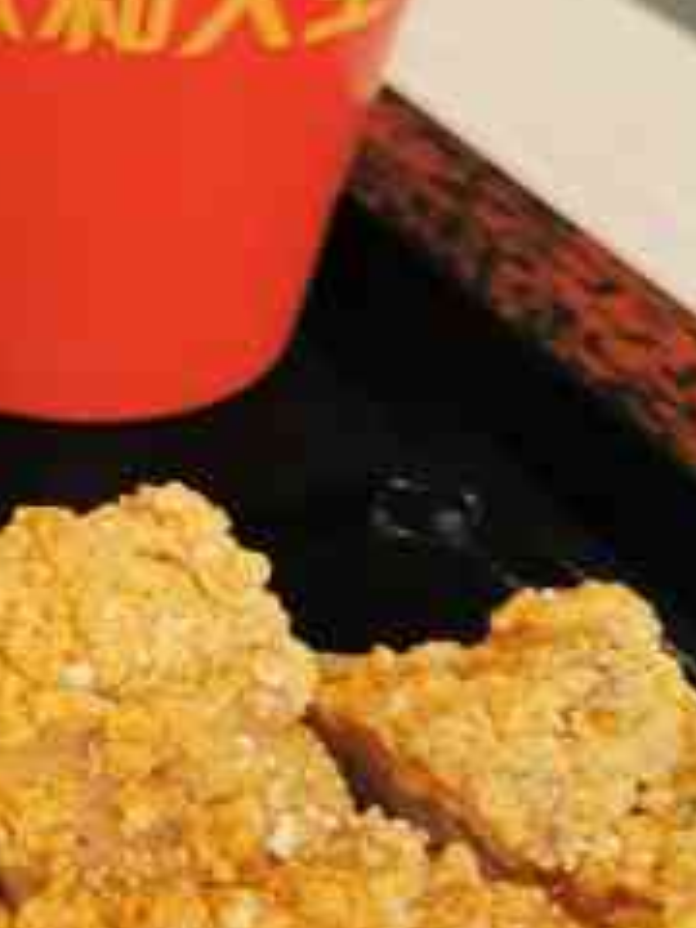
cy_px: 288
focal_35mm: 105
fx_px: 2815
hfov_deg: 13.4
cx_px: -321
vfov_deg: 18.7
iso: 50
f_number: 1.8
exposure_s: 1/115
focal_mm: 5.58
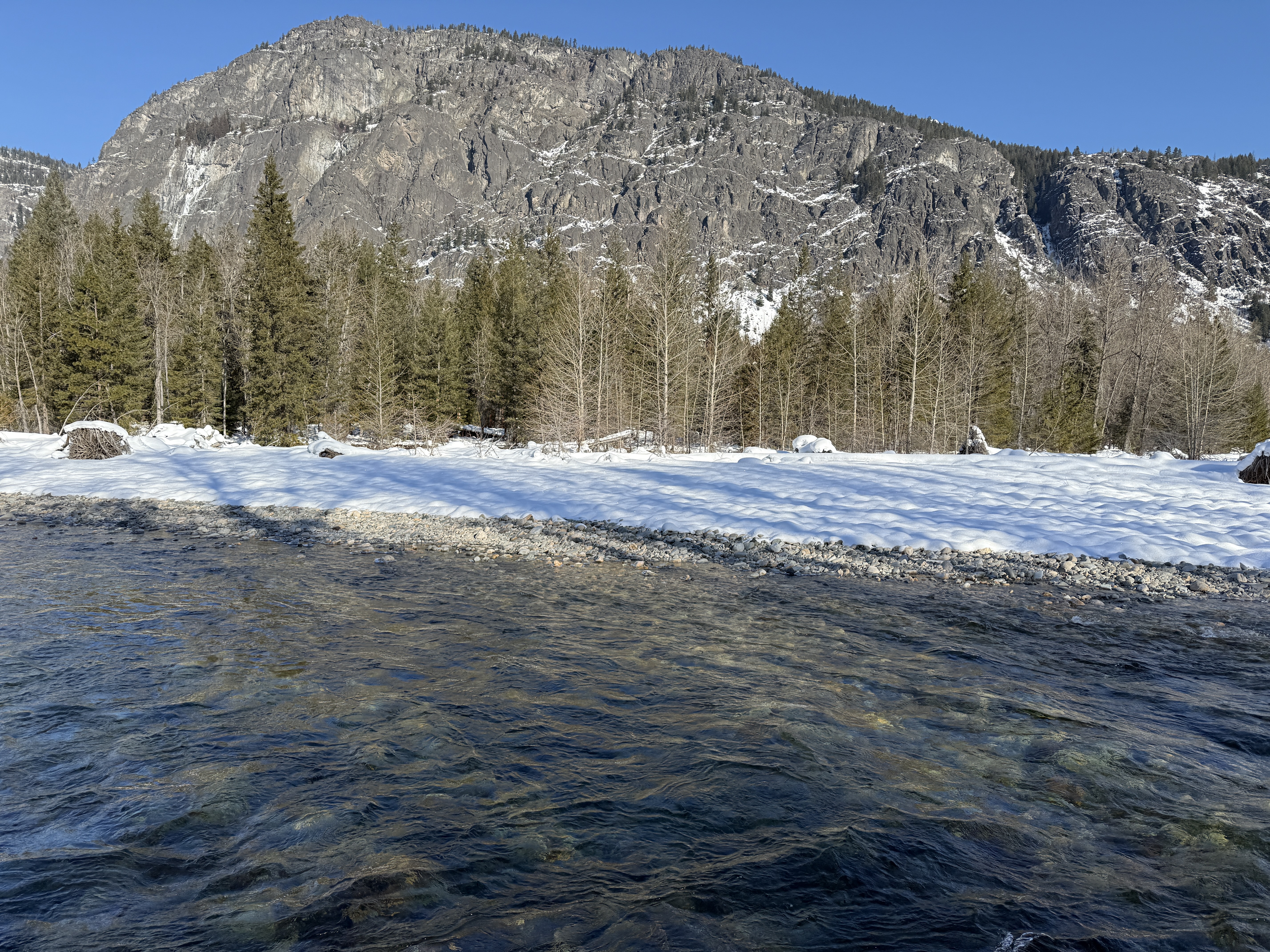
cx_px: 635
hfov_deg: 71.6
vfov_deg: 56.8
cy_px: 476
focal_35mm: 24
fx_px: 881
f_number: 1.78
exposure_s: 1/3584
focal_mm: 6.76
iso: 80
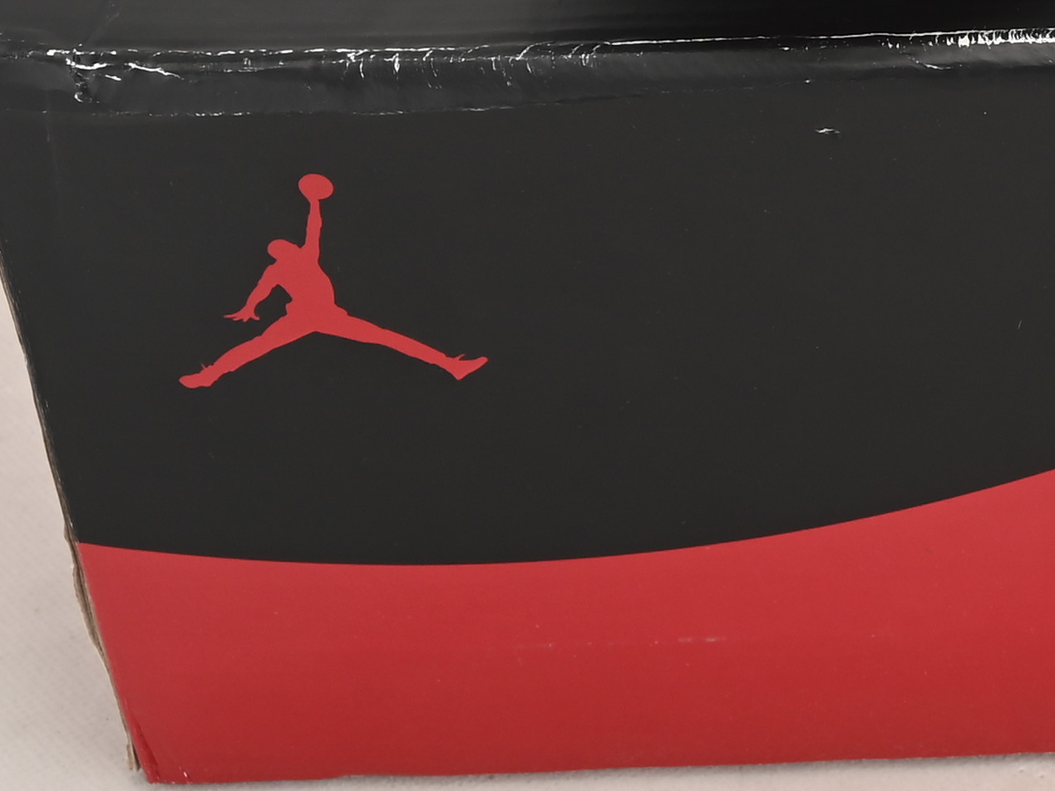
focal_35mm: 157
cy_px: -312
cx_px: 2014
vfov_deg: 9.2
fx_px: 4794
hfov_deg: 11.5
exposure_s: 1/200
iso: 100
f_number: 11
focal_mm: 34.5
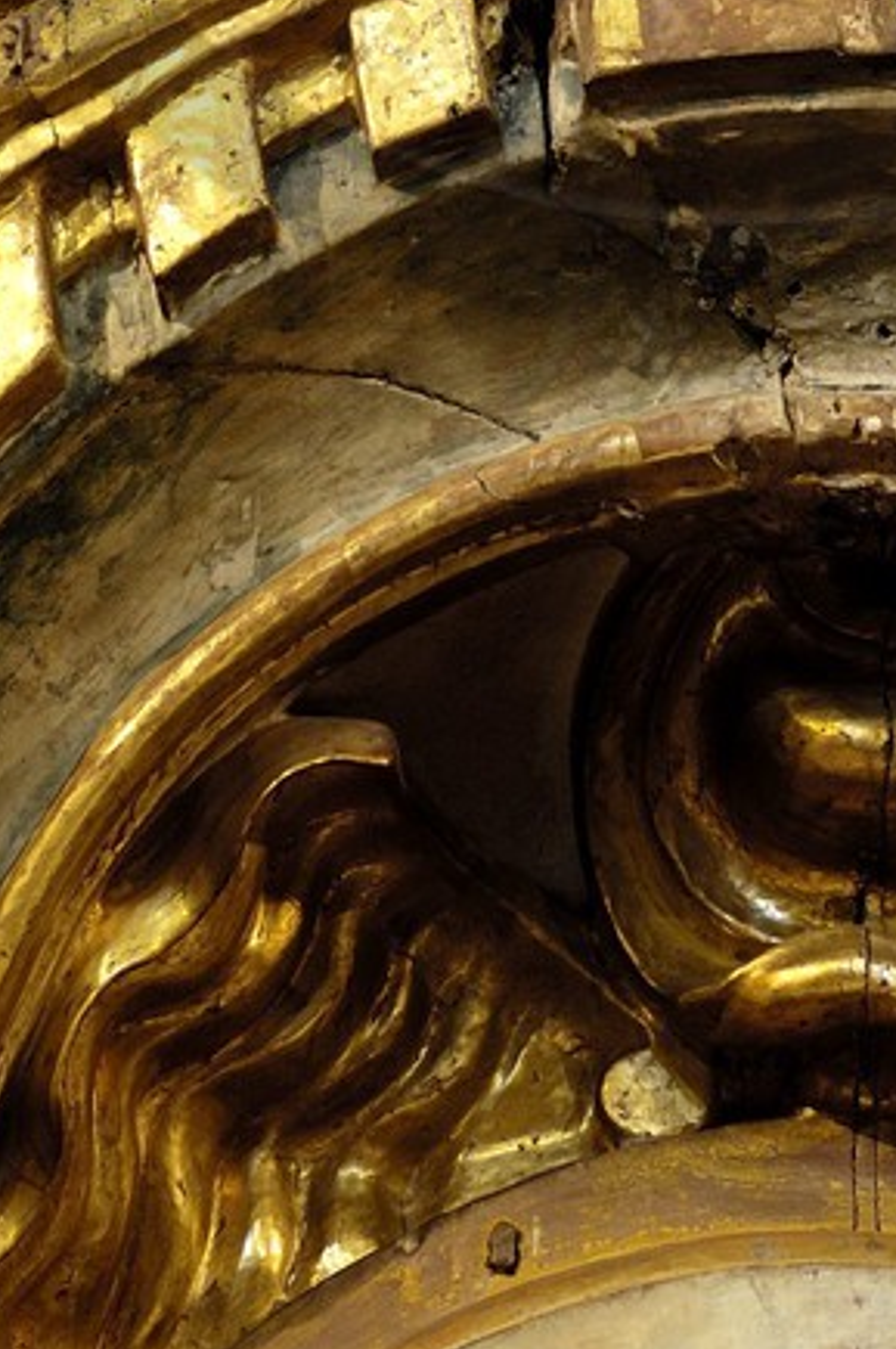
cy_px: -626
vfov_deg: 5.7
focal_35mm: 359
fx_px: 13428
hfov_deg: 3.8
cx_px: 738
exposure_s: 1
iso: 100
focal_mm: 65
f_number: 5.6
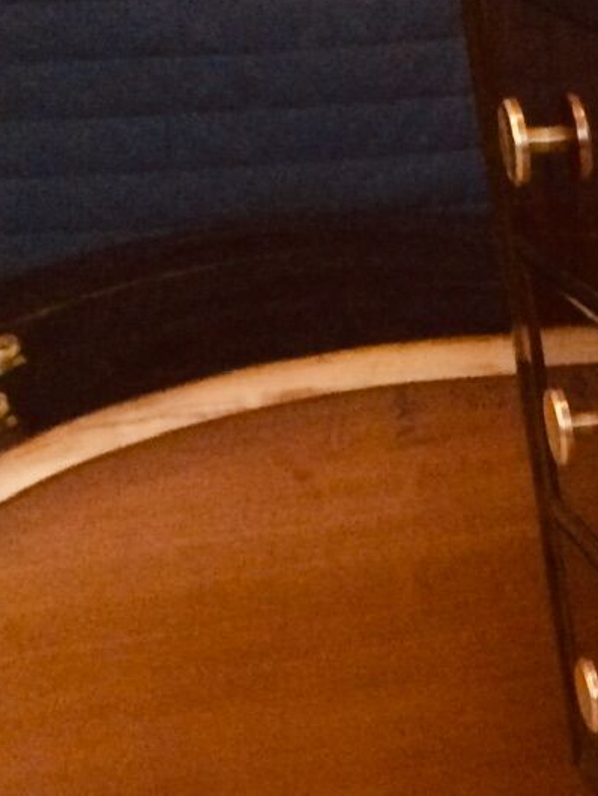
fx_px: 2578
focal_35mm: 112
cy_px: 1012
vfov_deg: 16.7
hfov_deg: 12.0
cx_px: 1136
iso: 250
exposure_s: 1/17
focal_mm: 4.15
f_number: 2.2
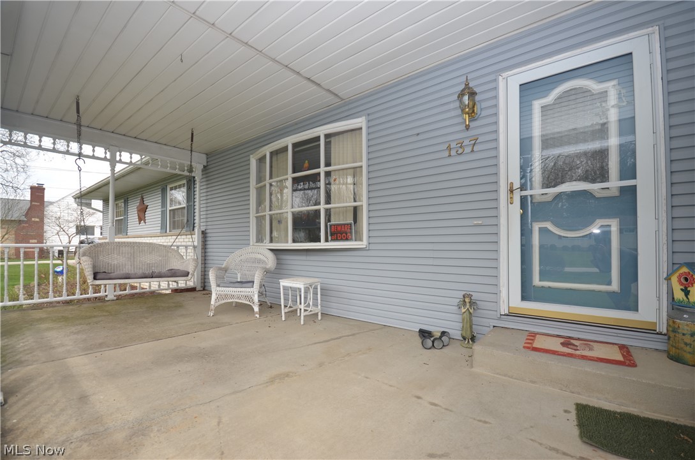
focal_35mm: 15
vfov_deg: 77.1
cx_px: 348
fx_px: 289
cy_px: 230
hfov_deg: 100.5
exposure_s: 1/200
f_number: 7.1
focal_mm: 10
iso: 200
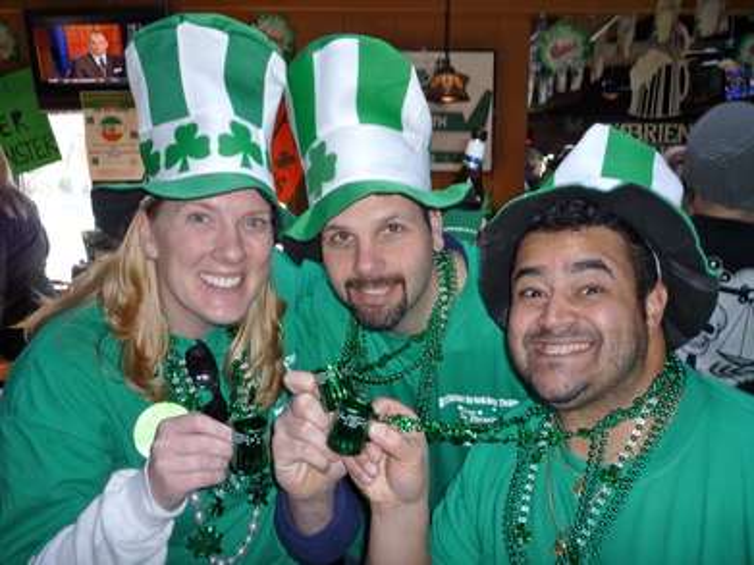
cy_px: 282
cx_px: 377
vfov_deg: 46.8
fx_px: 653
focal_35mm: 30
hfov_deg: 60.0
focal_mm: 5.2
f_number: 3.3
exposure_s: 1/30
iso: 100
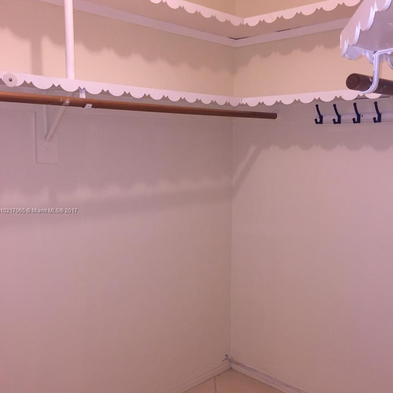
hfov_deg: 47.2
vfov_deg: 47.2
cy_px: 211
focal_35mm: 35
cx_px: 197
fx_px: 450
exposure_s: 1/30
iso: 64
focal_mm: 4.15
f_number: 2.2
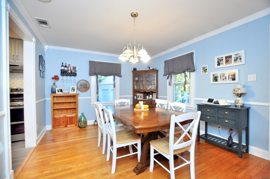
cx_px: 135
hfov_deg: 100.5
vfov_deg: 77.2
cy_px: 90
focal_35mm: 15
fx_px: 112
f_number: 4
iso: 1000
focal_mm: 10
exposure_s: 1/125
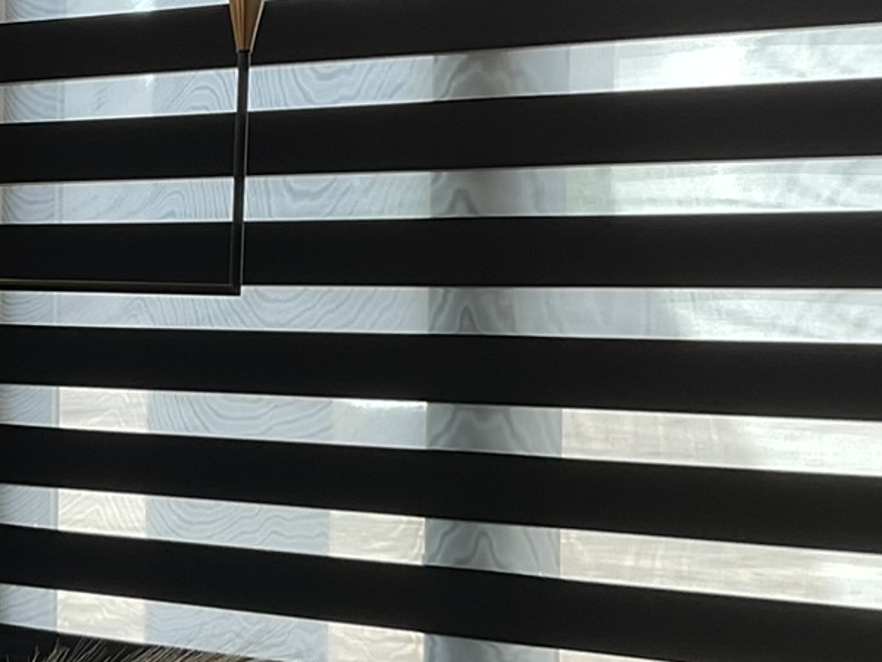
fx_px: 2522
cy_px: 355
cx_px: -204
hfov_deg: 18.7
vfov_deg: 14.9
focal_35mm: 99
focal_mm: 3
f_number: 1.8
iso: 32
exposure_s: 1/120
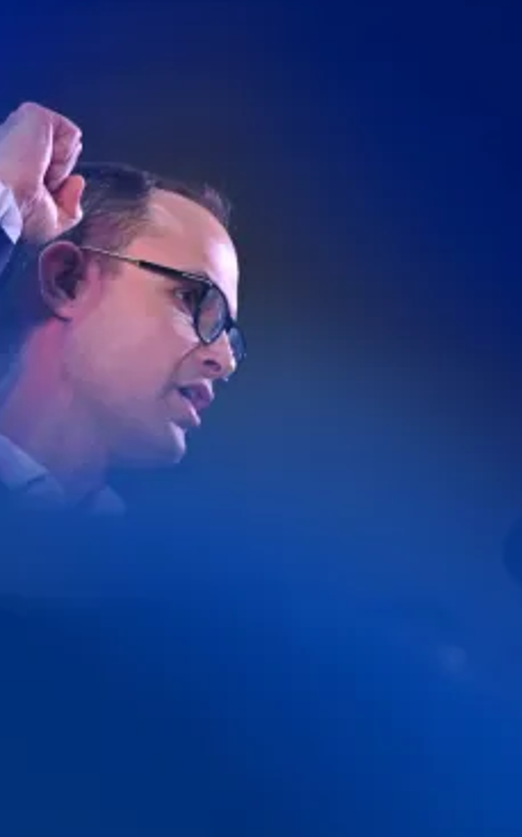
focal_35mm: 444
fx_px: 10118
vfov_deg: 4.7
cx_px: 100
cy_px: 542
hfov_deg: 3.0
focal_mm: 200
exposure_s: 1/500
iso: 2500
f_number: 4.5
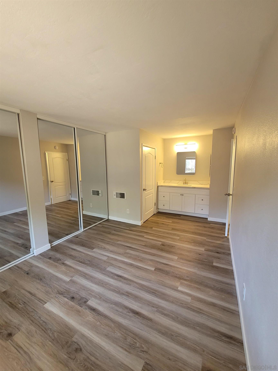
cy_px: 186
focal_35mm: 13
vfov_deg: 106.2
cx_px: 139
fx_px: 139
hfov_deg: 89.9
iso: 250
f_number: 2.2
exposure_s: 1/60
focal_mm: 2.2
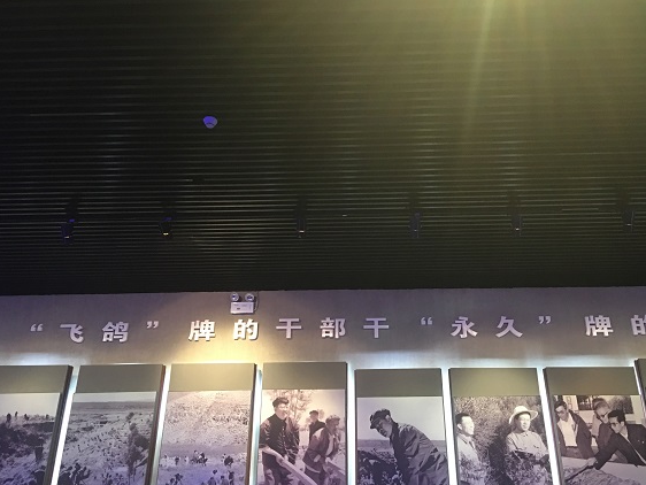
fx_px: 616
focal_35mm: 33
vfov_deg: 43.0
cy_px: 256
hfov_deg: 55.3
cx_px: 343
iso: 125
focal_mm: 4.15
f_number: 2.2
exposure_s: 1/8
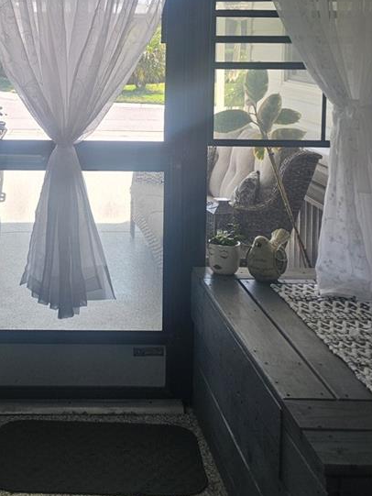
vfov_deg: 36.3
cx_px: 60
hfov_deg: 27.8
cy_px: 105
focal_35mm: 51
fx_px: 730
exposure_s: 1/180
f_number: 1.7
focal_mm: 6.3
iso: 40
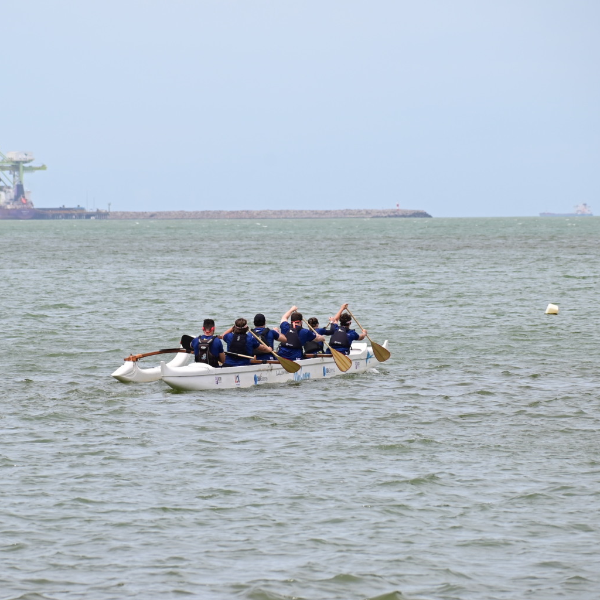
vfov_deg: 5.6
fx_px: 6177
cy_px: 300
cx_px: 213
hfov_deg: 5.6
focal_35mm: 315
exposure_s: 1/1250
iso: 320
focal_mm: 165
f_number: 9
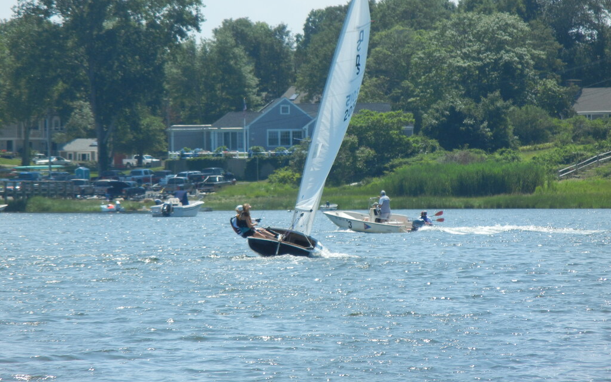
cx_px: 306
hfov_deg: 6.6
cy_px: 157
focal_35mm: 319
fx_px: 5312
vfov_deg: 4.1
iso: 160
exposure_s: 1/602
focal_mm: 54
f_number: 5.6
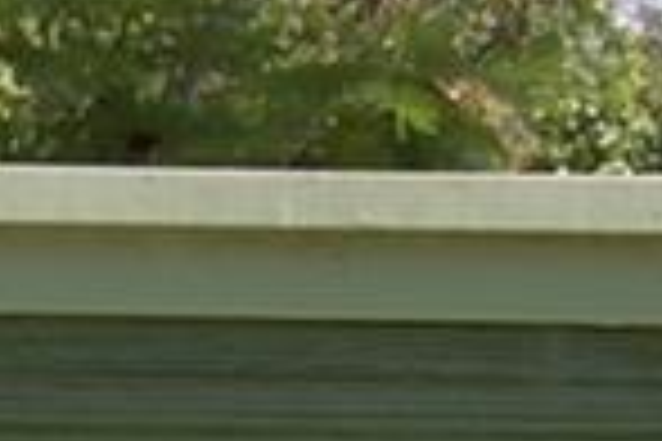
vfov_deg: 5.0
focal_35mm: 271
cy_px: 981
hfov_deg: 7.3
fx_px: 4983
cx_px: -739
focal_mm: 26
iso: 200
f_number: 8
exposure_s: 1/250
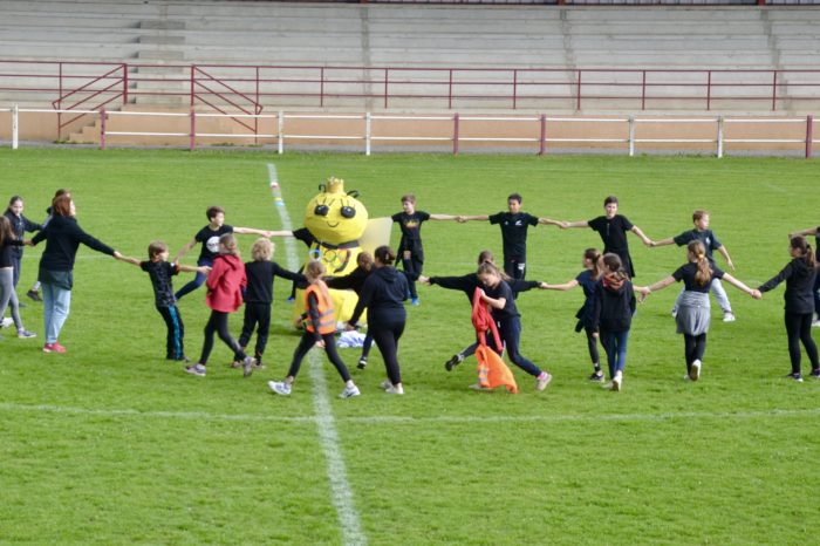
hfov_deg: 20.6
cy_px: 273
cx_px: 410
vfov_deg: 13.8
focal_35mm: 99
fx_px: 2254
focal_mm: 66
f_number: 5.6
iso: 160
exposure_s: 1/125
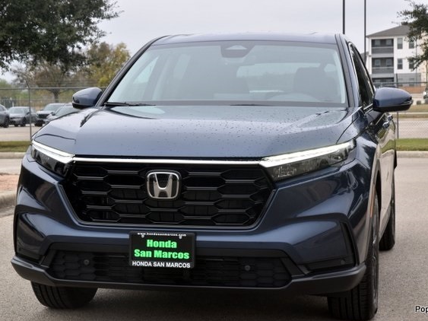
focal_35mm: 82
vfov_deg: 18.0
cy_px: 162
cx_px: 218
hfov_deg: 23.8
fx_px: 1014
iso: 250
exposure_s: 1/250
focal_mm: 50
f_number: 8
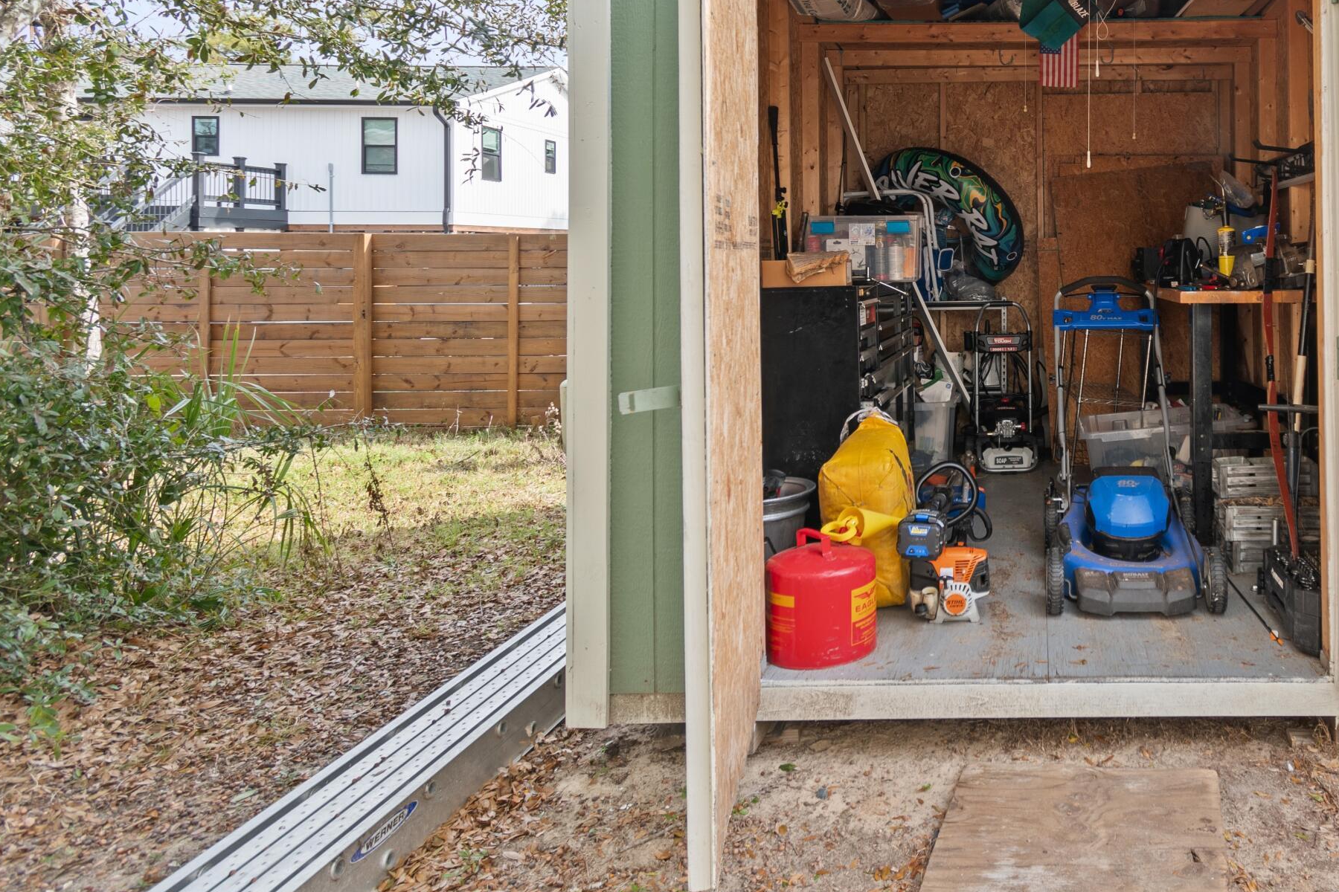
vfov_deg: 49.7
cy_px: 250
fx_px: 930
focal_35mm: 25
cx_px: 1051
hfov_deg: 65.7
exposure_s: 1/40
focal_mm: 10
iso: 100
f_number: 4.5
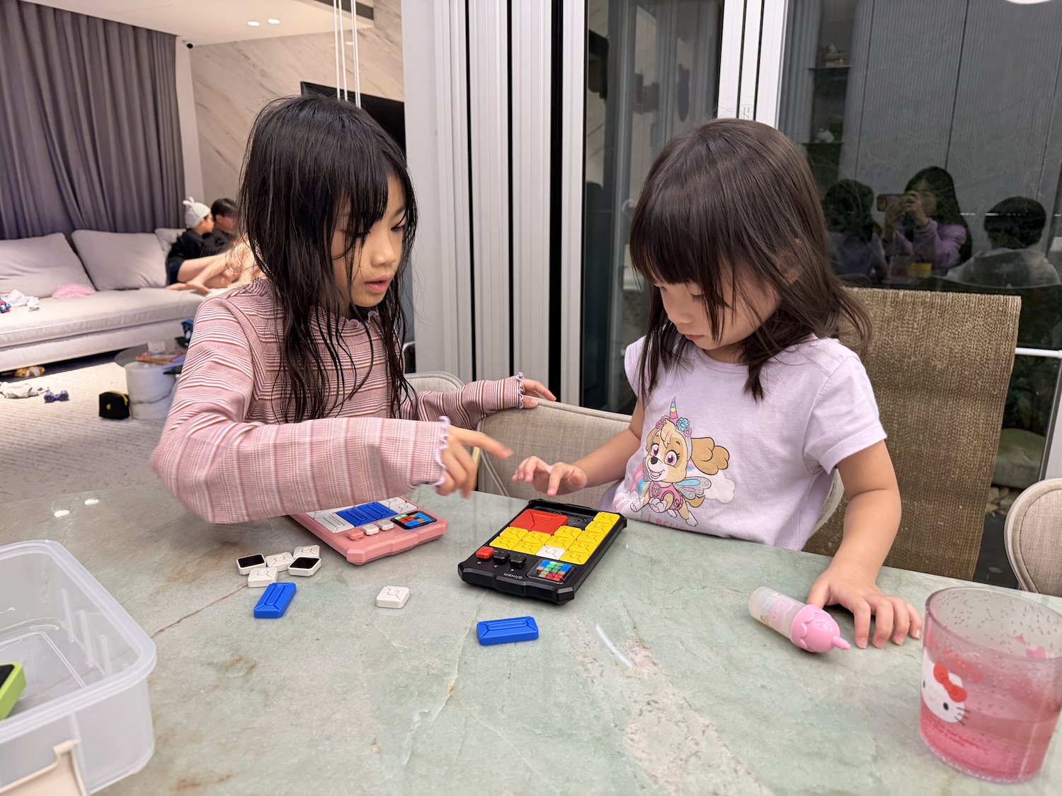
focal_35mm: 24
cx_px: 531
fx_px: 736
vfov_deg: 56.8
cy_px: 398
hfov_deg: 71.6
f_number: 1.78
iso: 320
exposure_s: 1/58
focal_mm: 6.76
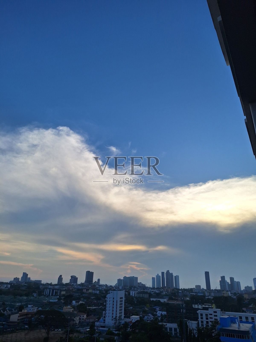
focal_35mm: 23
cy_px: 171
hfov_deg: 58.9
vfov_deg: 73.9
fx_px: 227
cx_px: 128
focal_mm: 5.54
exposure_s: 1/2890
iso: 40
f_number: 1.8
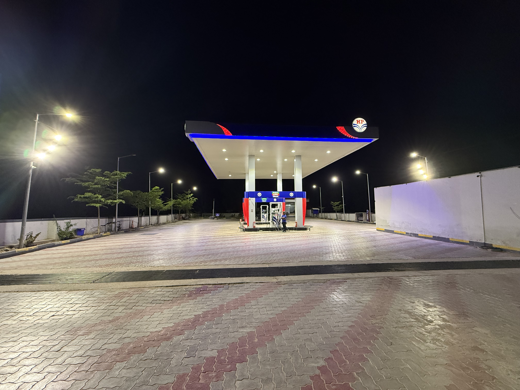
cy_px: 195
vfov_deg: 85.7
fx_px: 210
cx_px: 260
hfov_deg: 102.1
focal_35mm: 14
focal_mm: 2.22
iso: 320
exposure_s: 1/50
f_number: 2.2
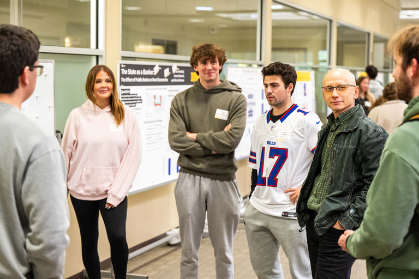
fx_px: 815
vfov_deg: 19.5
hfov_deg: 28.8
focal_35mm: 70
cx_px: 210
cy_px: 140
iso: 3200
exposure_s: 1/200
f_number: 3.5
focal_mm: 70
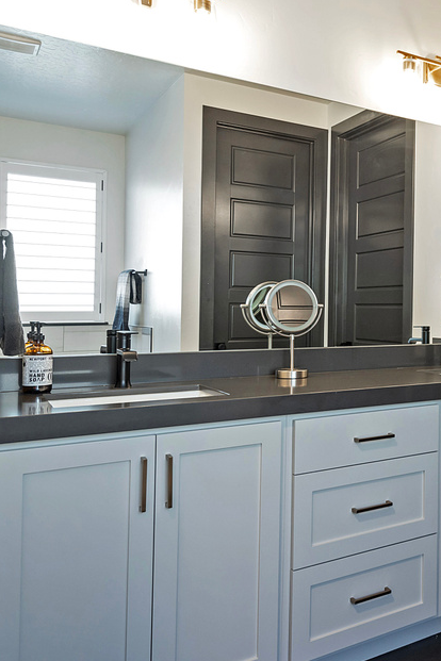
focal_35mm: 33
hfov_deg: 35.8
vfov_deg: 57.2
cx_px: 448
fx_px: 606
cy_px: 318
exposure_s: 1/40
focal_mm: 20
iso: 640
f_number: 7.1
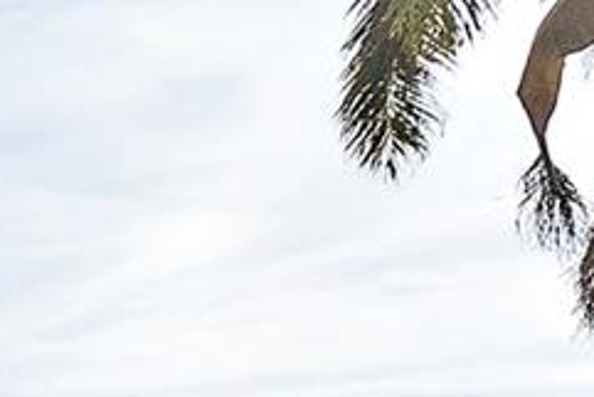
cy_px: 962
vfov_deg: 9.6
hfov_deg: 11.4
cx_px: -1080
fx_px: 2080
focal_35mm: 126
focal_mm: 19
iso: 1600
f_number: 9
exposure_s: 1/1000
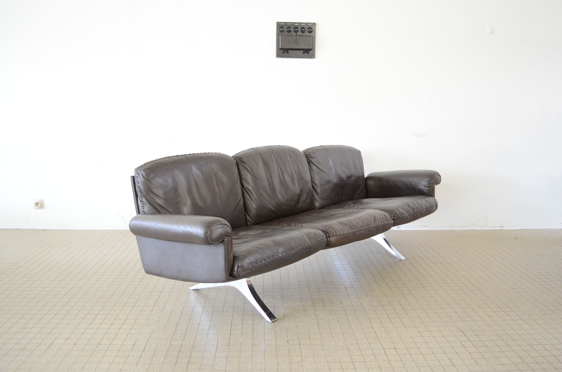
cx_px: 281
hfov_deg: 57.3
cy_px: 186
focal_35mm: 33
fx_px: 514
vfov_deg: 39.8
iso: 1250
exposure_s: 1/30
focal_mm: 22
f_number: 3.8
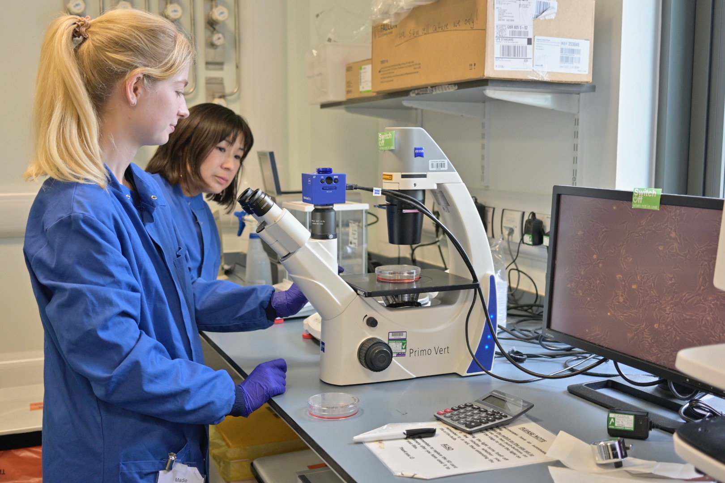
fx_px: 785
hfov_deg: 49.6
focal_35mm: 39
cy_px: 242
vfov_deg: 34.2
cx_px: 362
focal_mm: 26
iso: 640
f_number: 2.8
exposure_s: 1/250
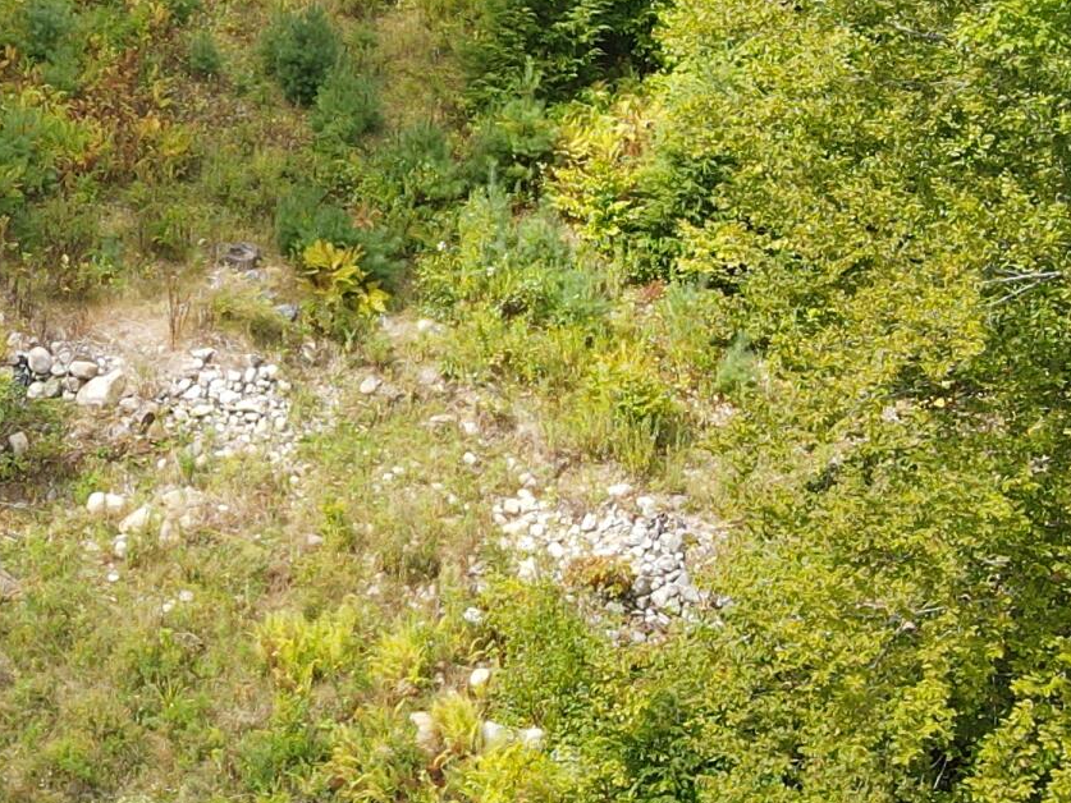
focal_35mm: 86
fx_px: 2661
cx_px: 31
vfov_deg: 17.2
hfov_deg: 22.0
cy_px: 347
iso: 100
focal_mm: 4.5
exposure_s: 1/180
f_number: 2.8
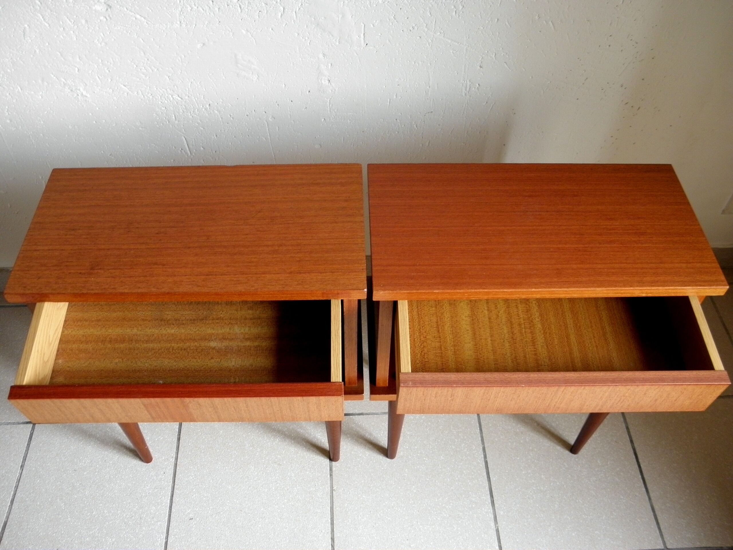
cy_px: 275
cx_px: 366
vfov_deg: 46.8
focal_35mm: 30
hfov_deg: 60.0
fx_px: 635
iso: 200
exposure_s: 1/10
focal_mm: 5.5
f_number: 3.6
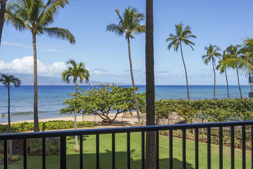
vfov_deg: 36.9
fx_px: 253
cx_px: 126
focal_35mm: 36
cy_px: 84
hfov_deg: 53.1
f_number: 8
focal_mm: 24
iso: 100
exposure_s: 1/25
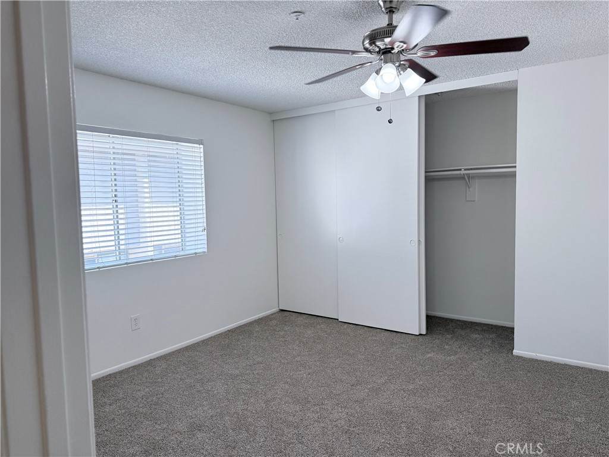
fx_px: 422
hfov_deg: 71.6
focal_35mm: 24
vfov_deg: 56.8
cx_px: 304
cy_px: 228
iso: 100
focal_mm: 6.76
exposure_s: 1/240
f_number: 1.78
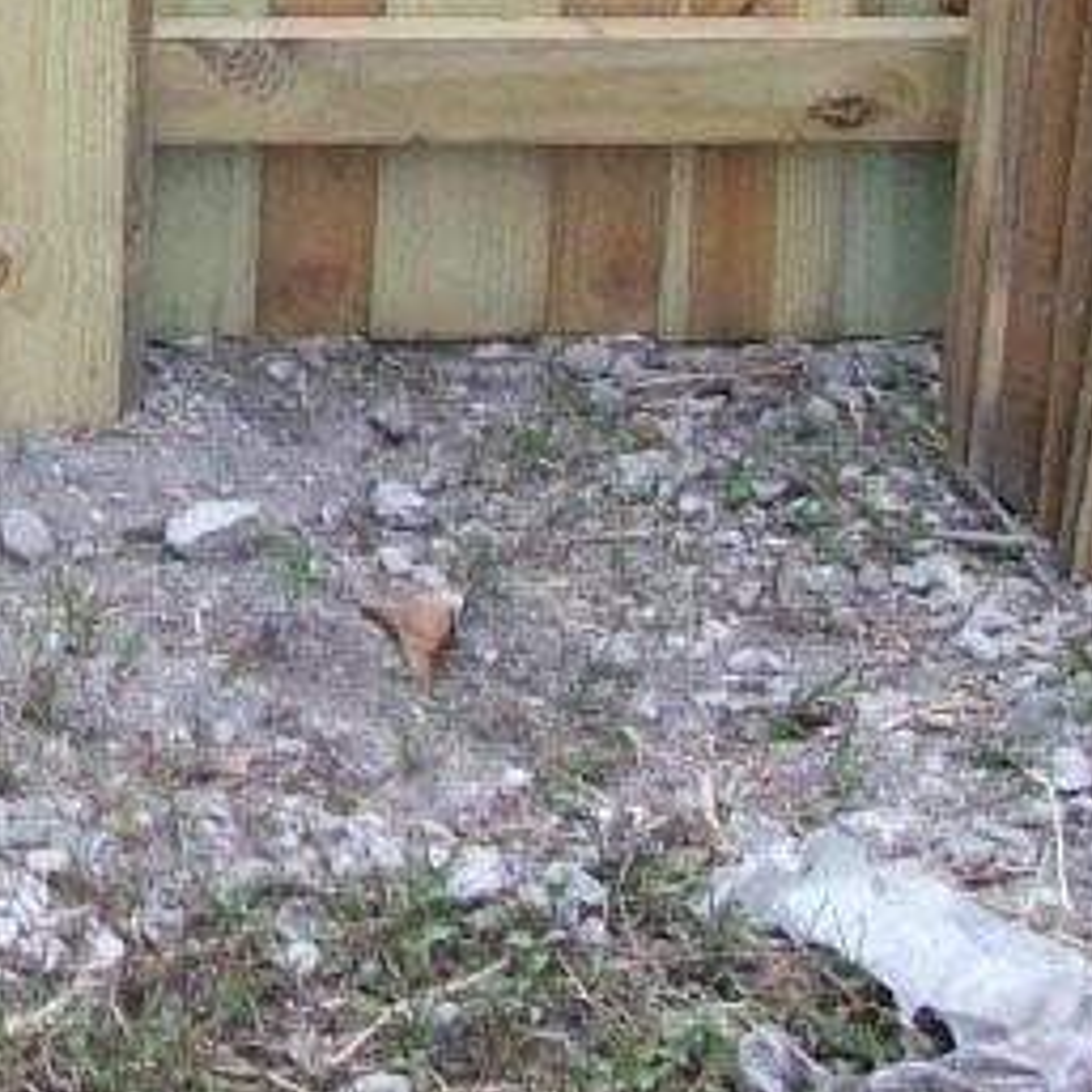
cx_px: -790
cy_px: -591
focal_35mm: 141
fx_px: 5032
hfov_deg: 11.6
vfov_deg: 11.8
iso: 80
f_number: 2.9
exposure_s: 1/250
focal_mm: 5.7
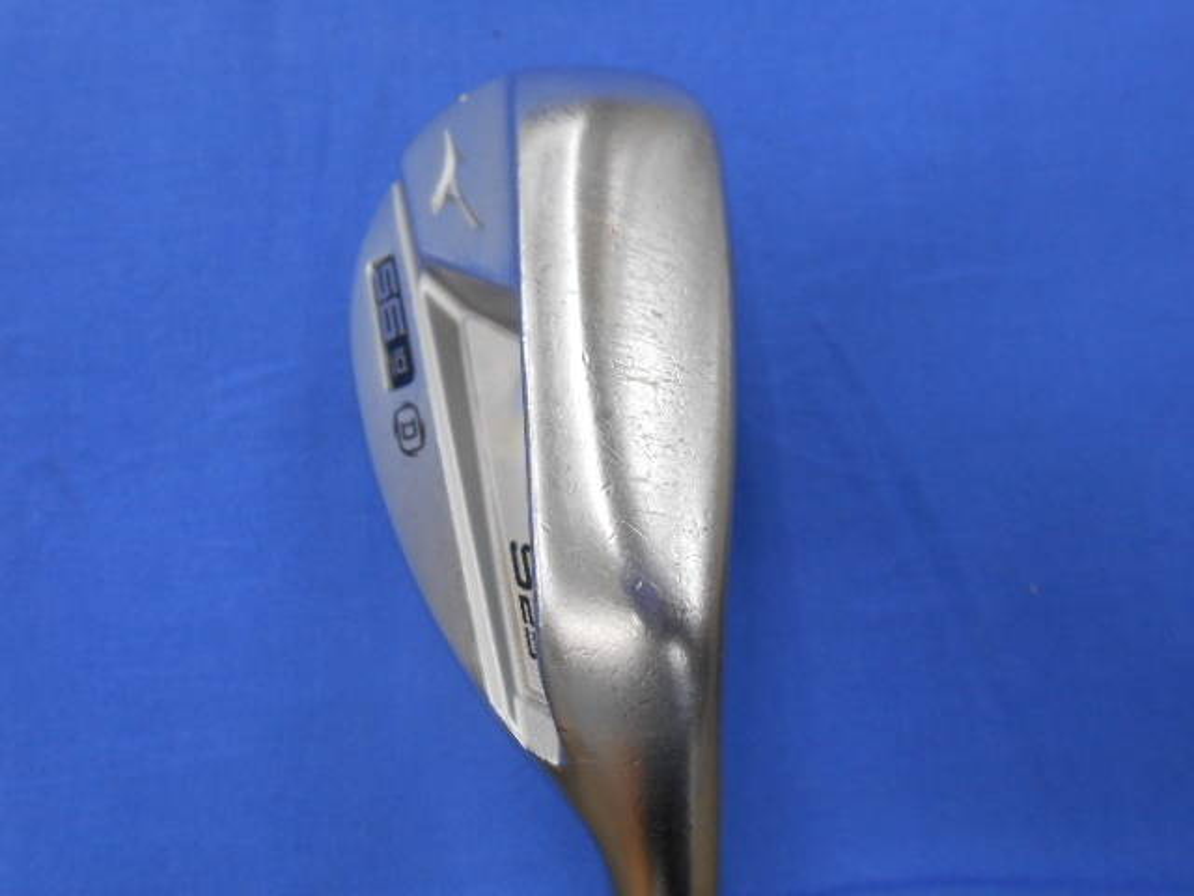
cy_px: 448
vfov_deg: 53.1
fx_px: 897
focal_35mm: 26
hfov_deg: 67.3
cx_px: 597
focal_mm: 4.6
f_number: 3.2
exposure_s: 1/30
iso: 125
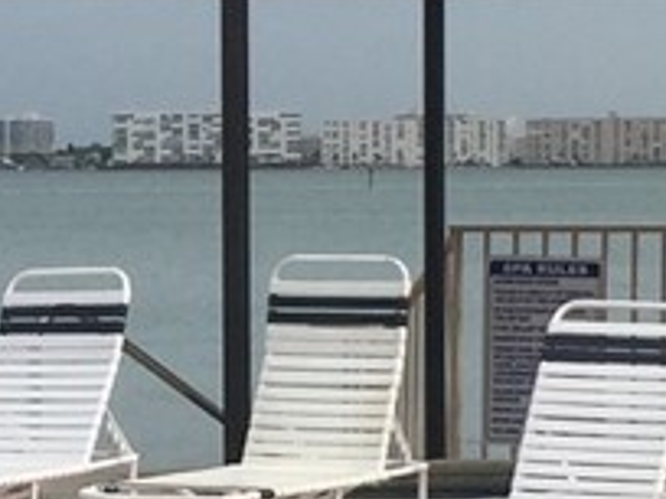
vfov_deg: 6.5
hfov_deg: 8.7
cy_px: 329
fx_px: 4367
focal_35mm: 227
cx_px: 72
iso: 32
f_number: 2.2
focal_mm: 4.15
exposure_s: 1/2639
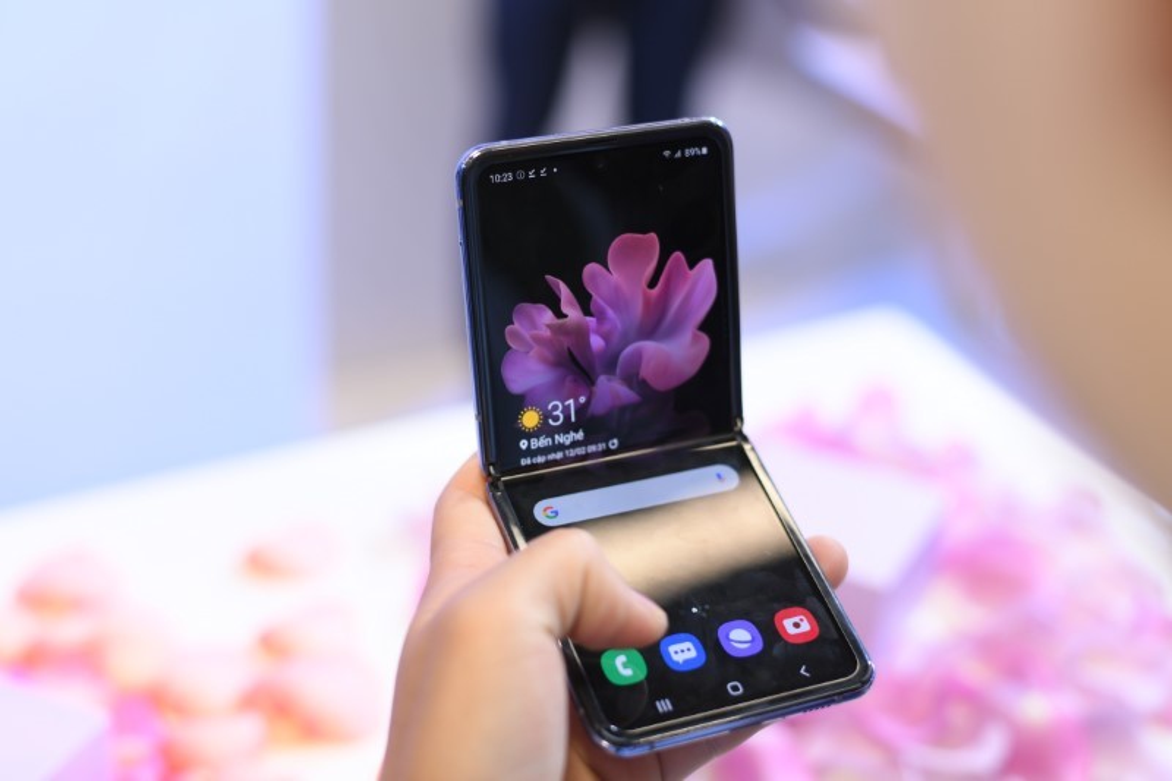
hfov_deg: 39.6
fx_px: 1627
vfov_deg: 27.0
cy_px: 390
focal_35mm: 50
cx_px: 586
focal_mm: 50
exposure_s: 1/200
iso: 250
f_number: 3.2
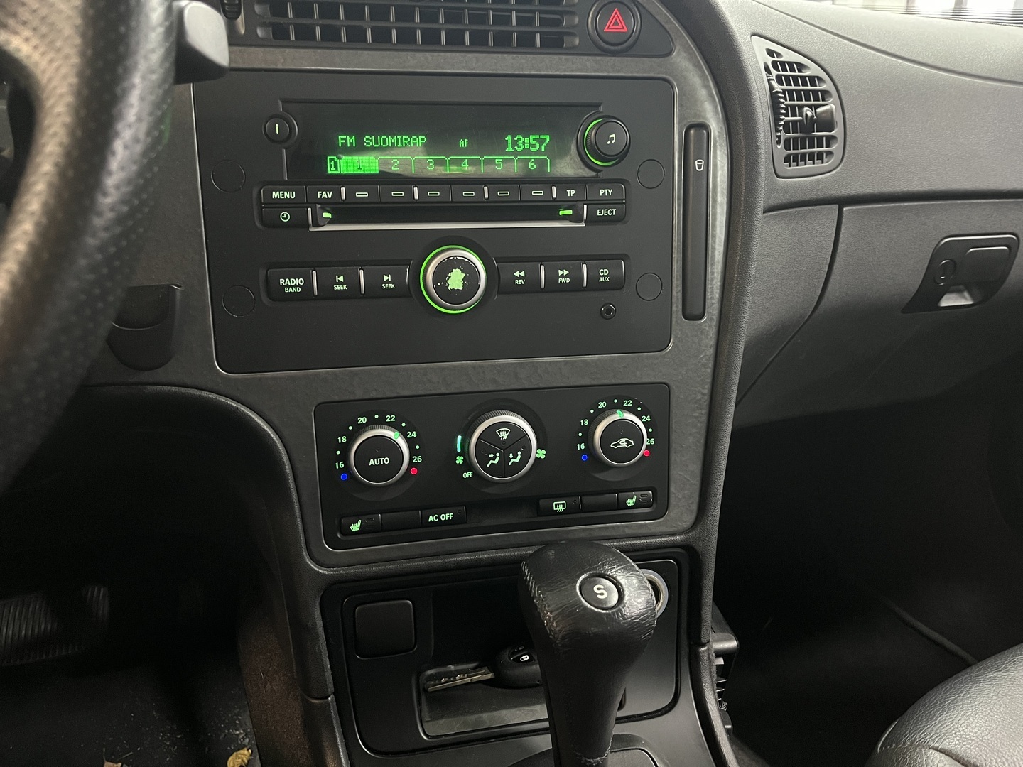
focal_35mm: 26
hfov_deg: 67.3
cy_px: 384
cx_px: 512
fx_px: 768
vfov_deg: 53.1
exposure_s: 1/25
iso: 640
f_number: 1.6
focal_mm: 5.1
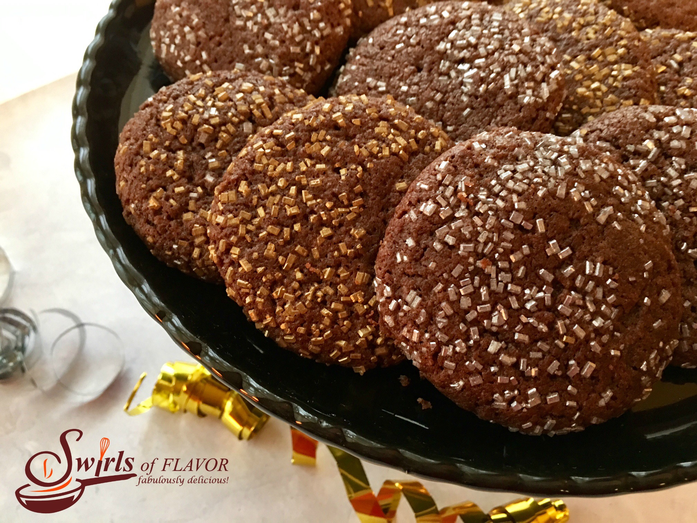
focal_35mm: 29
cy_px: 262
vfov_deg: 48.2
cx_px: 348
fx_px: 584
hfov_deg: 61.7
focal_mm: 4.15
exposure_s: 1/10
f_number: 2.2
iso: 100
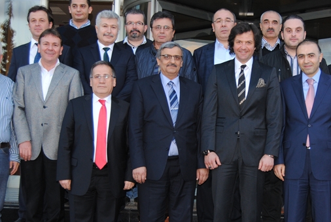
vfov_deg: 19.8
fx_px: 635
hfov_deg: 29.0
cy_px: 143
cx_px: 215
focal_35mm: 69
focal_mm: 26
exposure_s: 1/60
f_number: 4
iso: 200
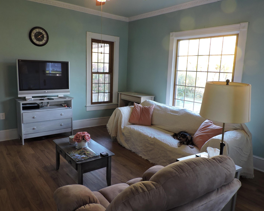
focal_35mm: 26
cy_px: 103
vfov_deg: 54.9
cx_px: 128
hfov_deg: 66.0
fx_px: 203
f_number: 3
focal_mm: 4.3
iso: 200
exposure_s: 1/30
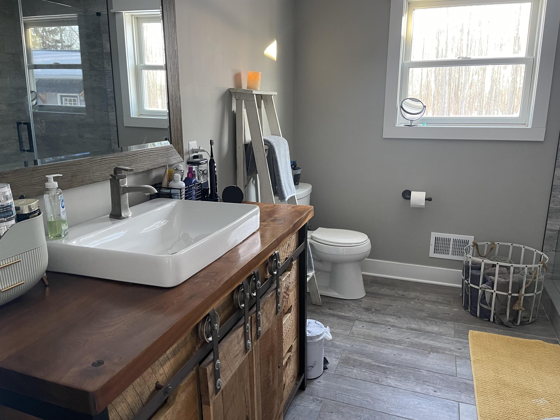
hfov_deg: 69.4
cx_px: 280
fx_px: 404
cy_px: 210
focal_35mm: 25
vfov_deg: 54.9
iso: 400
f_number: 1.6
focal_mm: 5.1
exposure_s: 1/60
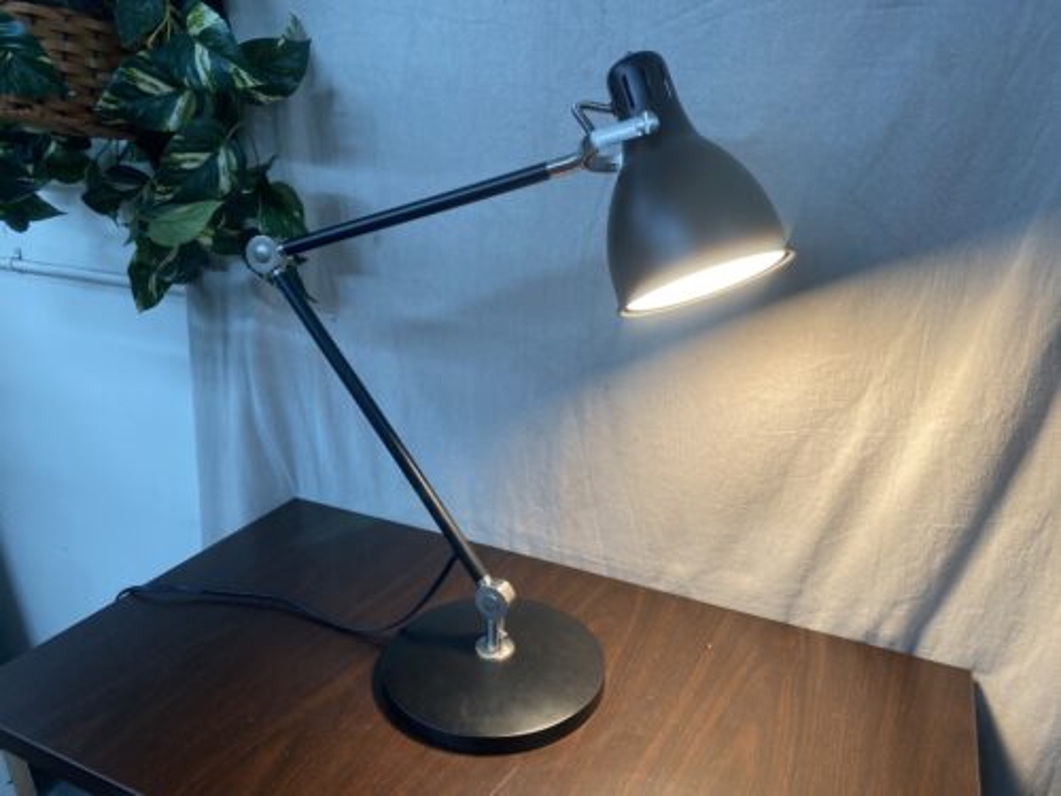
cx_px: 530
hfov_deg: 67.3
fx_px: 797
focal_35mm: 26
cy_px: 398
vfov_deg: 53.1
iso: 80
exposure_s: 1/60
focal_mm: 4.25
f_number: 1.8
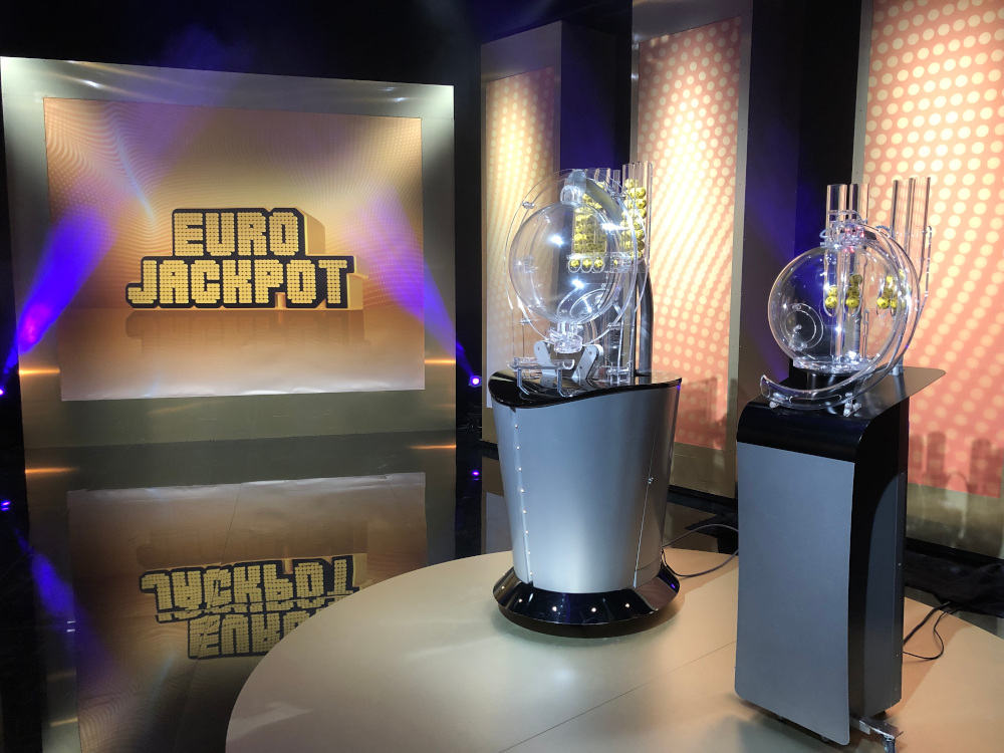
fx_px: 812
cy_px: 376
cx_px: 502
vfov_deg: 49.7
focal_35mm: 28
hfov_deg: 63.4
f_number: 1.8
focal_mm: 4
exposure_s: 1/17
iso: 80
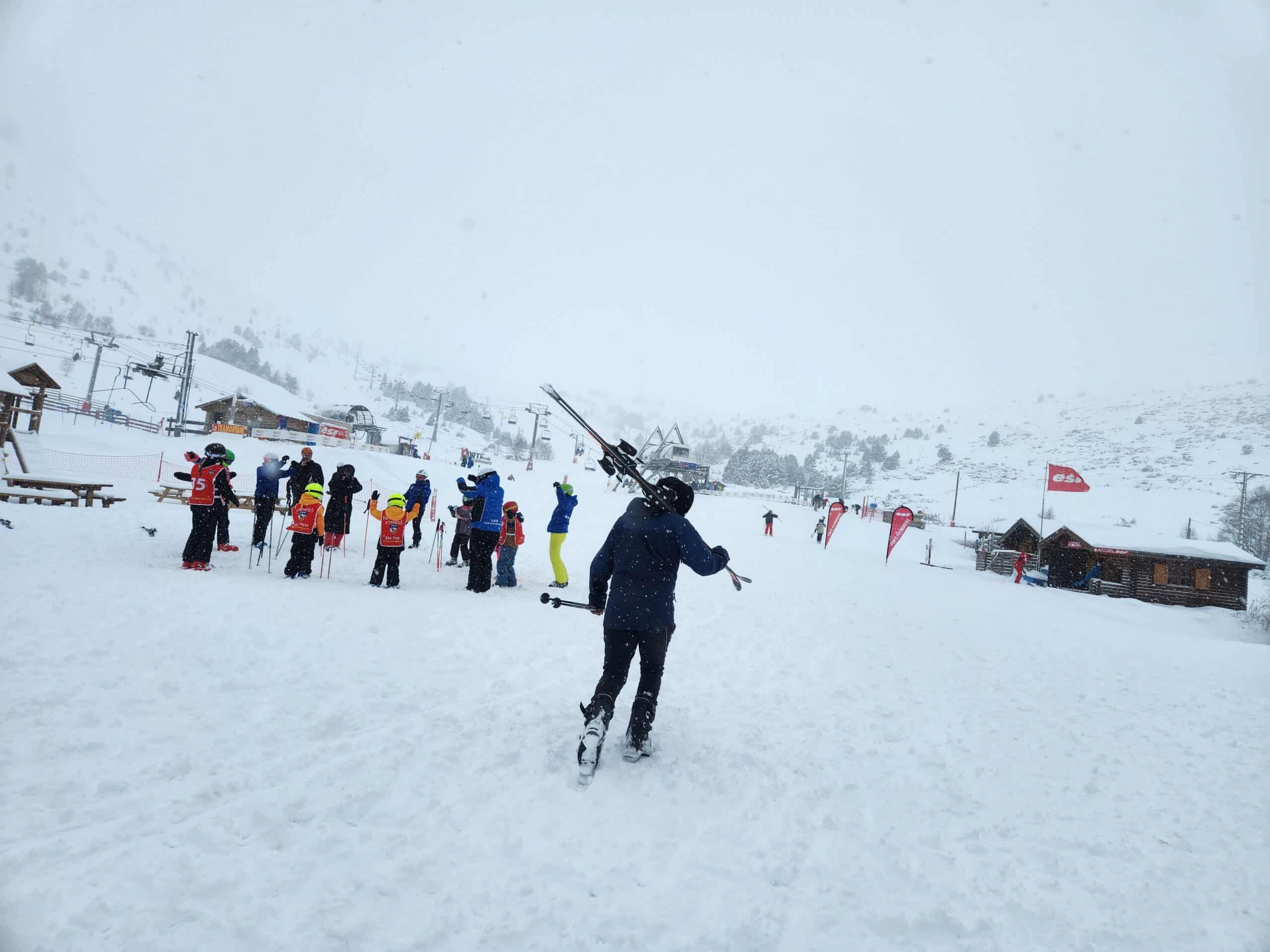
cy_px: 476
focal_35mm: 23
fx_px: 844
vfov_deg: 58.9
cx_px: 635
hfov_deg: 73.9
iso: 20
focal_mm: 5.4
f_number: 1.8
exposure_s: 1/671
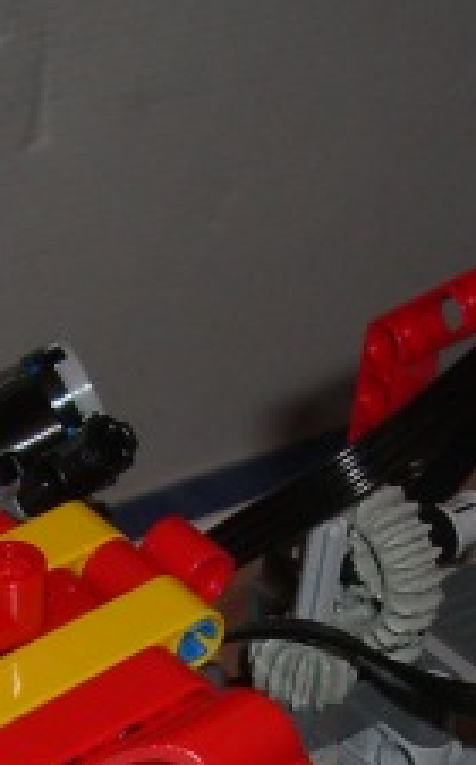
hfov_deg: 9.2
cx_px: 347
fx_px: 2957
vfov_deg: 14.5
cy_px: 785
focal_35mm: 142
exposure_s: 1/60
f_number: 3
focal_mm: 7.6
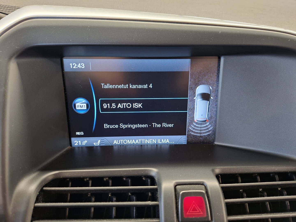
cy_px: 111
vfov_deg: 58.9
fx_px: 197
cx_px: 148
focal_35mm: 23
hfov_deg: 73.9
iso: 400
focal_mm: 5.54
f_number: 1.8
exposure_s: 1/25
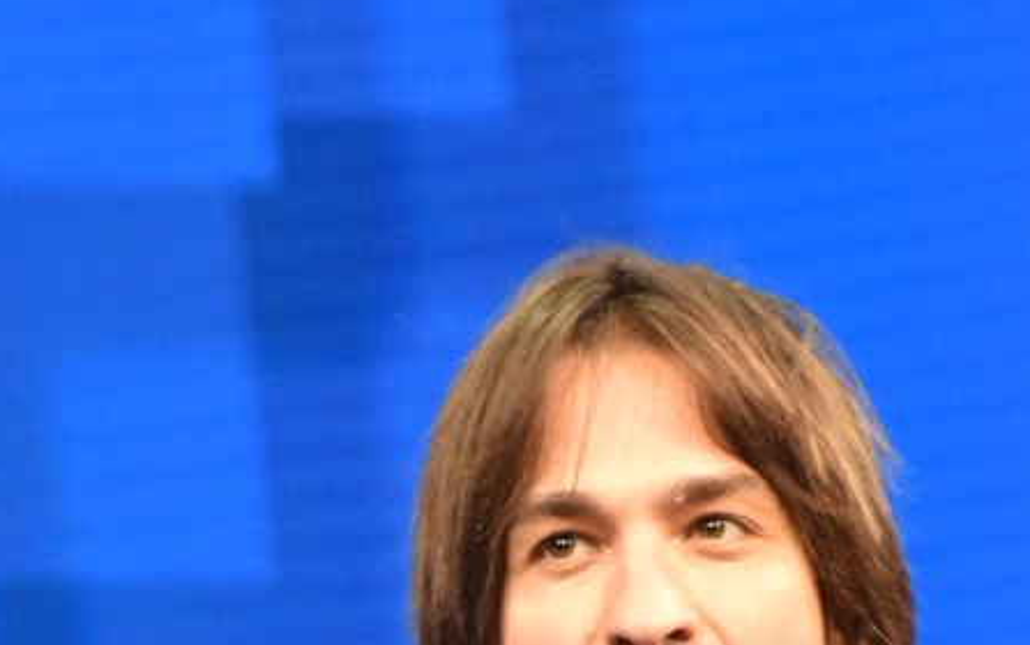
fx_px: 23033
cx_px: 541
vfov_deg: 1.6
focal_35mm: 820
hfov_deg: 2.6
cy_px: 700
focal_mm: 200
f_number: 5.6
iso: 6400
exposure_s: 1/250
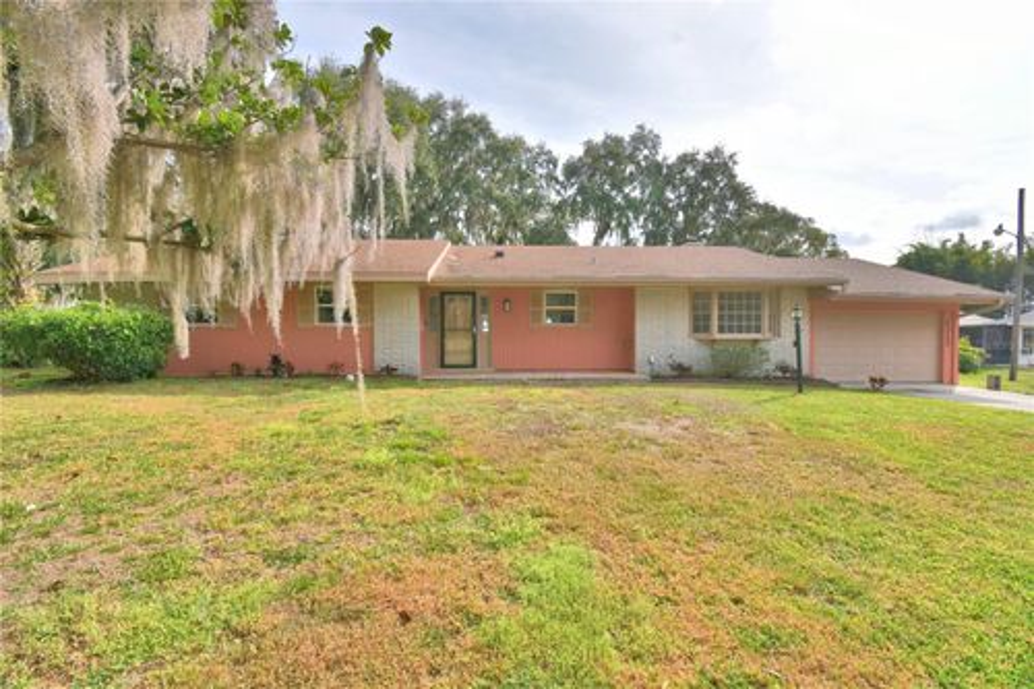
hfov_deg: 100.4
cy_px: 344
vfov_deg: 77.3
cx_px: 517
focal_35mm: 15
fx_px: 431
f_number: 10
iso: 100
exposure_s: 1/250
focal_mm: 10
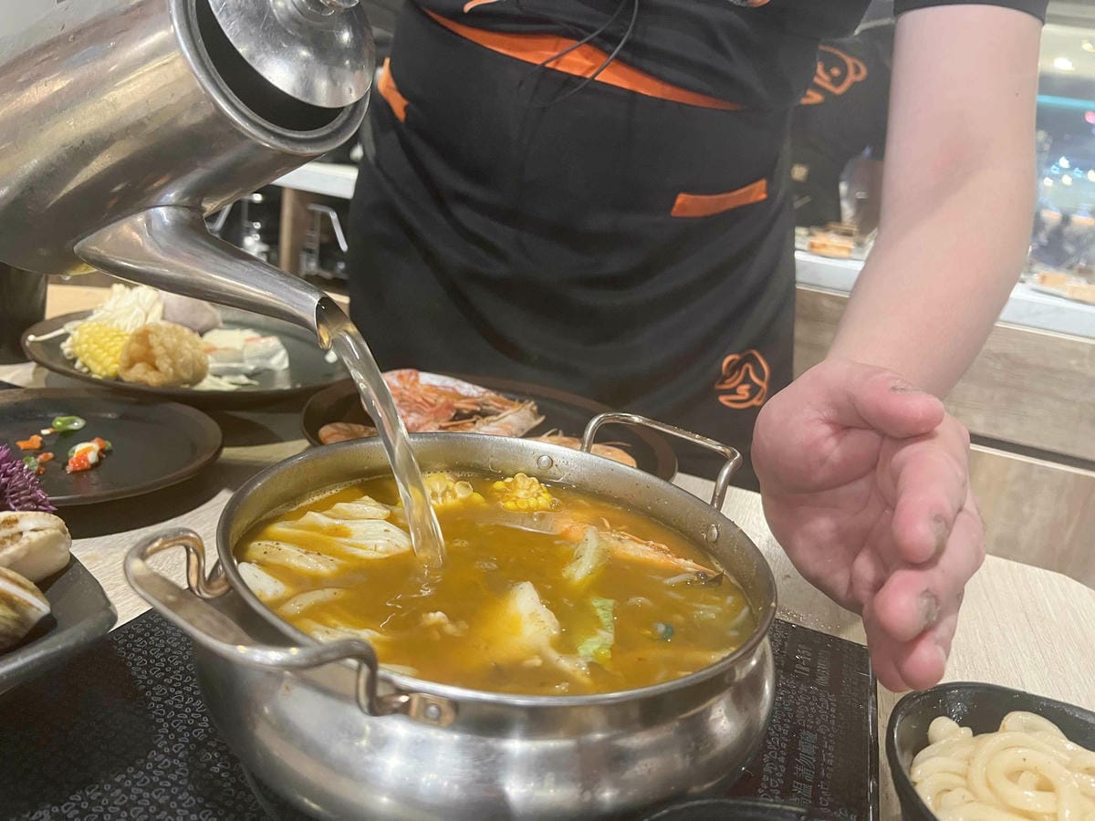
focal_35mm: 26
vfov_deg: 53.1
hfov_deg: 67.3
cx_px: 548
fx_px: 822
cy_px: 410
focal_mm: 5.7
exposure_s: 1/40
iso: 400
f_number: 1.5
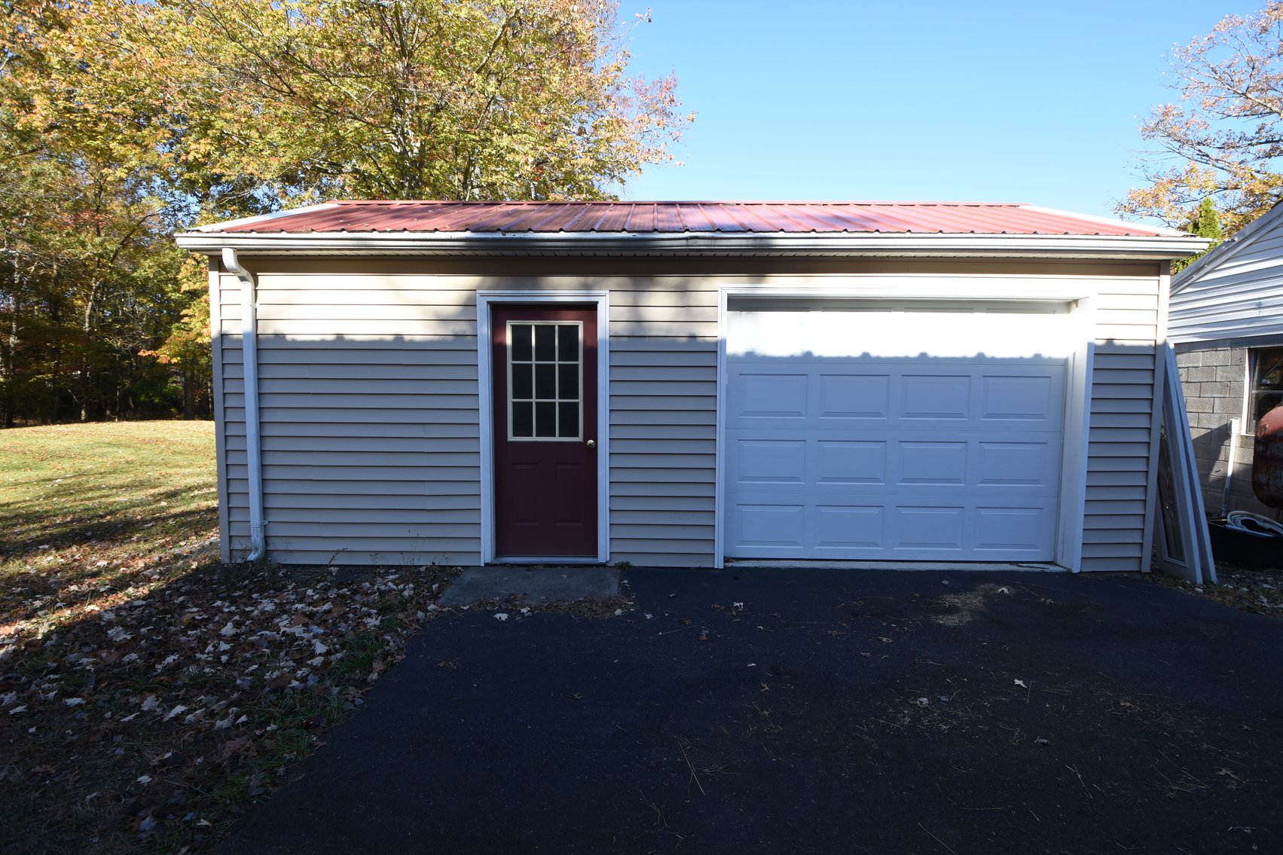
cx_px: 642
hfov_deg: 100.4
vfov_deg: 77.3
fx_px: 534
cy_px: 428
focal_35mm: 15
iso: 100
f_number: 5.6
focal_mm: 10
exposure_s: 1/125
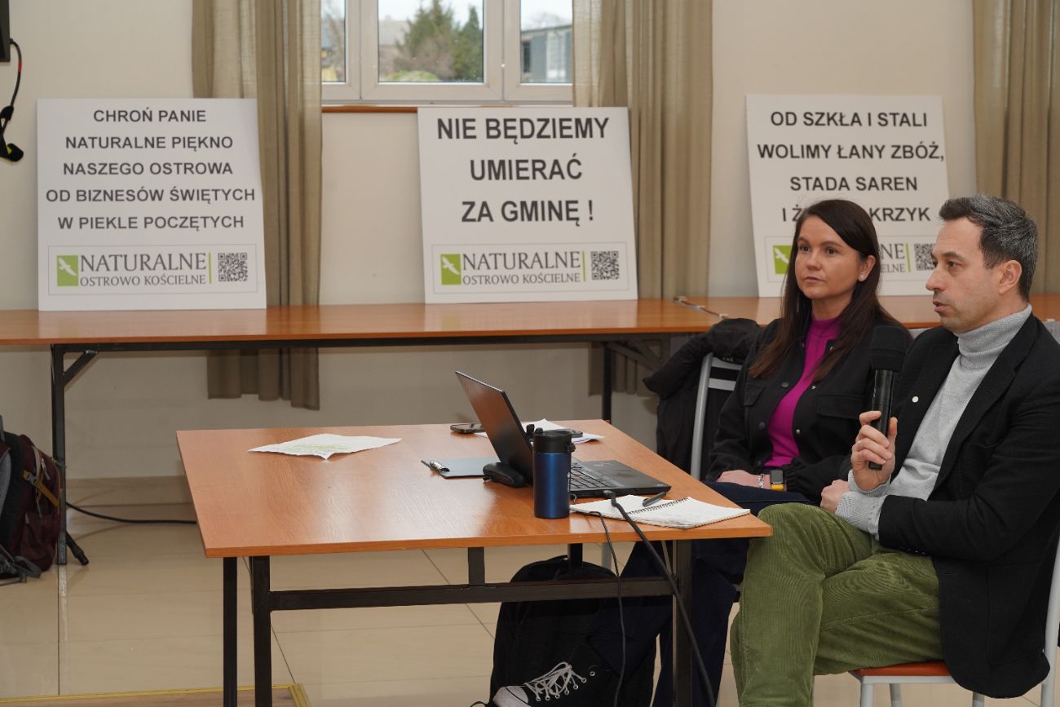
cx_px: 530
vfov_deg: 18.2
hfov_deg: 27.0
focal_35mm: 75
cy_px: 354
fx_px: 2208
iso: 1000
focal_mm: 75
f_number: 8
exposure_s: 1/100
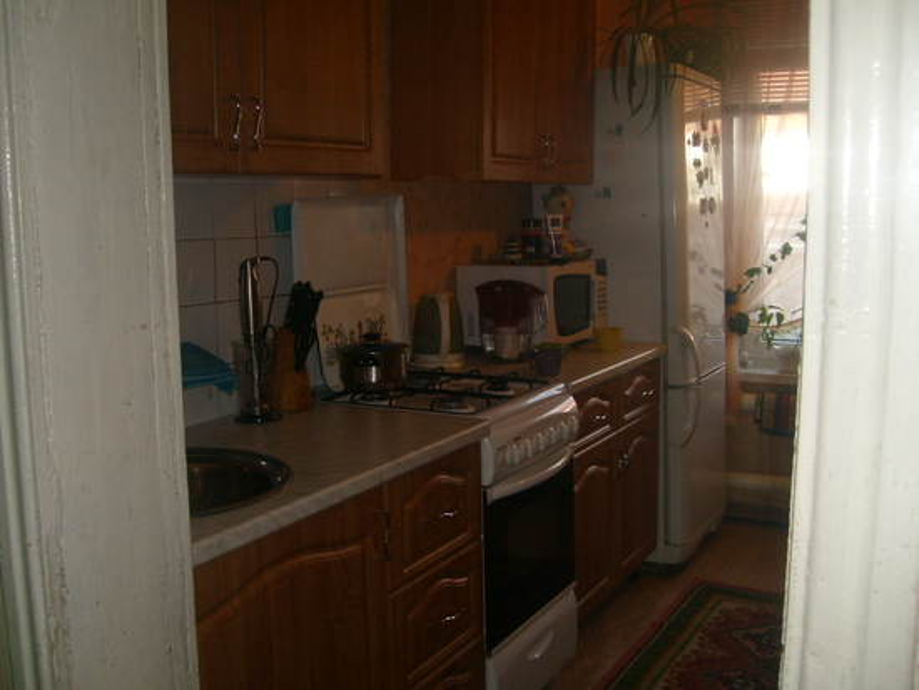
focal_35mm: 35
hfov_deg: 52.6
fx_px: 930
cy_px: 345
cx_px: 460
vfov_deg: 40.7
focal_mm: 5.8
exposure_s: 1/45
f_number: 2.8
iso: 100
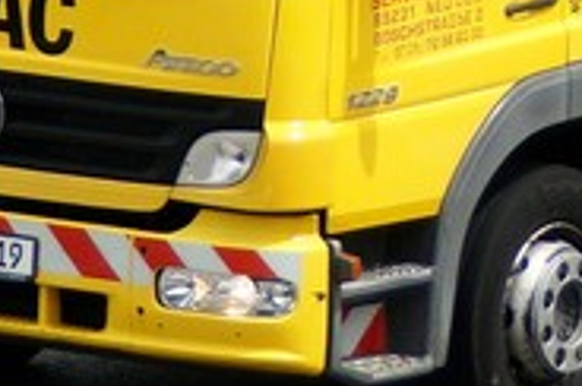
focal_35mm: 554
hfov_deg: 3.7
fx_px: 8943
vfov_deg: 2.5
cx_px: 677
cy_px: -252
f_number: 5.6
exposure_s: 1/1250
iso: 250
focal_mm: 85
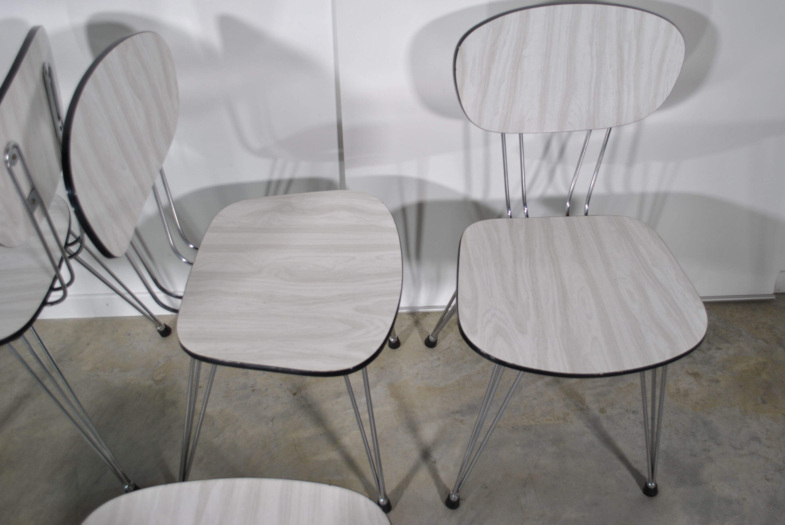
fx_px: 720
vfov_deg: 40.0
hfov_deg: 57.1
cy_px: 242
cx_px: 421
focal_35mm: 33
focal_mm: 20
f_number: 4
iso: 100
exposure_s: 1/20
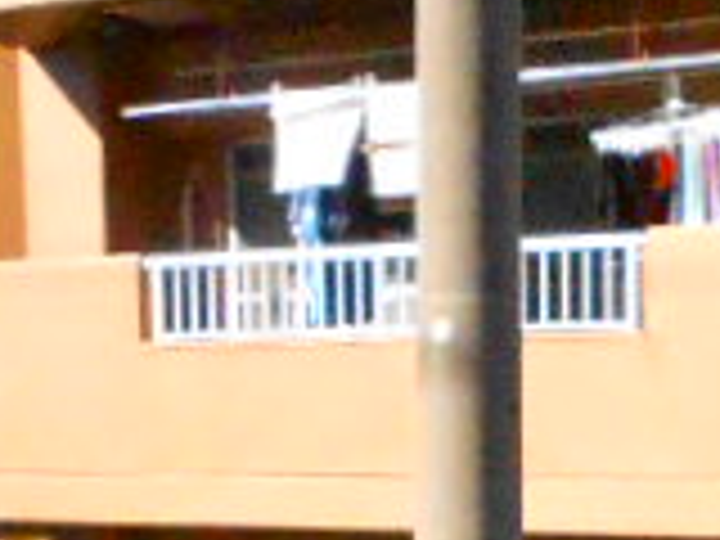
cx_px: 680
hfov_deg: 18.5
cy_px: 828
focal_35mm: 104
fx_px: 2163
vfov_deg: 13.4
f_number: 8
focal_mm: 4.6
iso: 3200
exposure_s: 1/2000
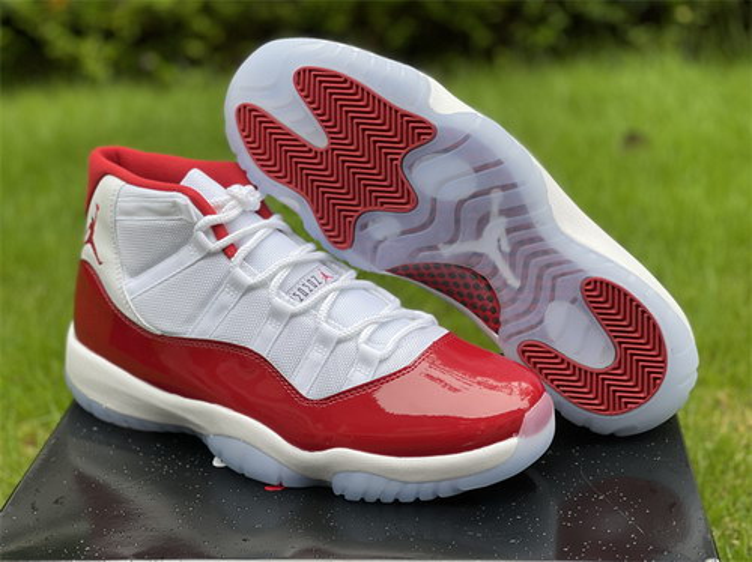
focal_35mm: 64
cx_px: 376
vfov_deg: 22.9
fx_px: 1389
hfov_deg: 30.3
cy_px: 281
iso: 64
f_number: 2.2
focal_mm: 7.5
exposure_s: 1/121
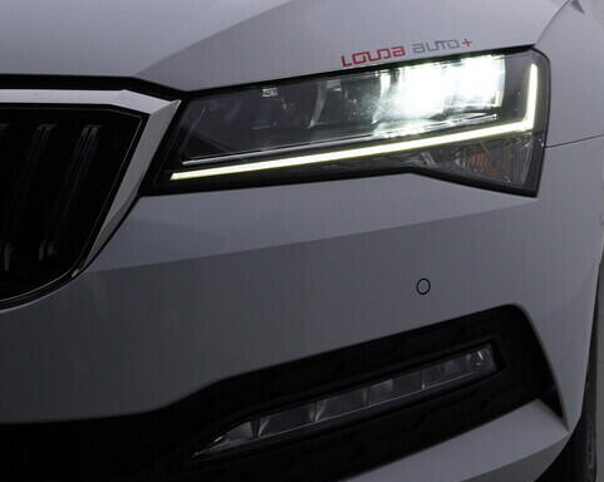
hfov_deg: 25.3
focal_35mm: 72
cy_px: 247
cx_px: 581
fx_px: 1286
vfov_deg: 21.2
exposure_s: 1/160
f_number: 5.6
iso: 125
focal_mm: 24
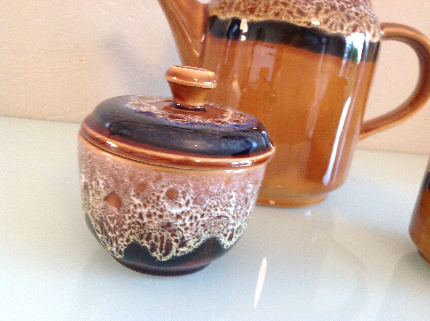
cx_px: 215
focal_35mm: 35
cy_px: 160
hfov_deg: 52.7
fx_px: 434
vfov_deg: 40.6
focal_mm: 4.28
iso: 400
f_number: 2.4
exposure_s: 1/17
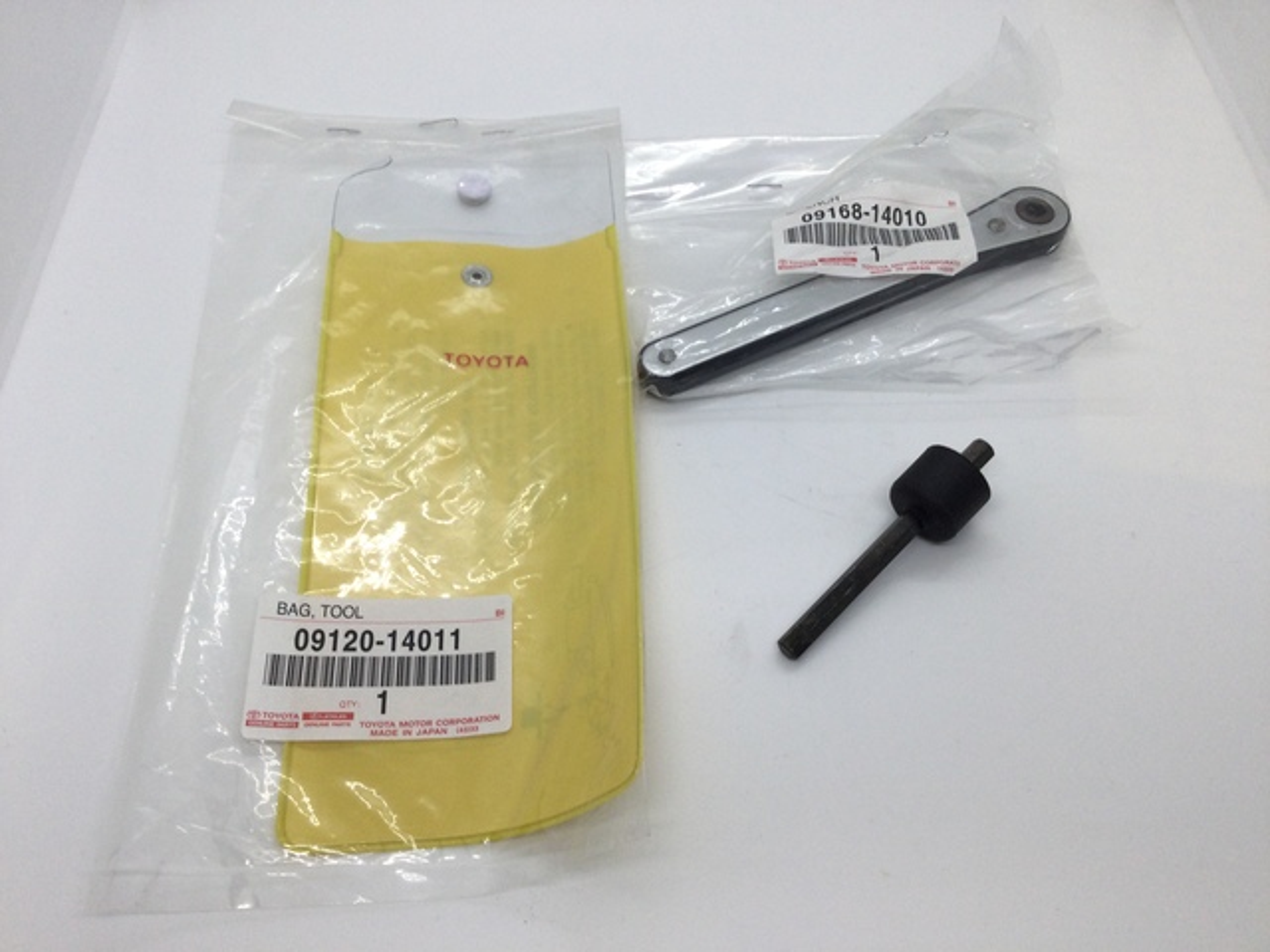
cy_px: 476
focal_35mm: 31
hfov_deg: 58.4
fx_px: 1137
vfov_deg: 45.4
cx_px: 635
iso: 40
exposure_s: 1/120
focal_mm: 3.3
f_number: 2.4
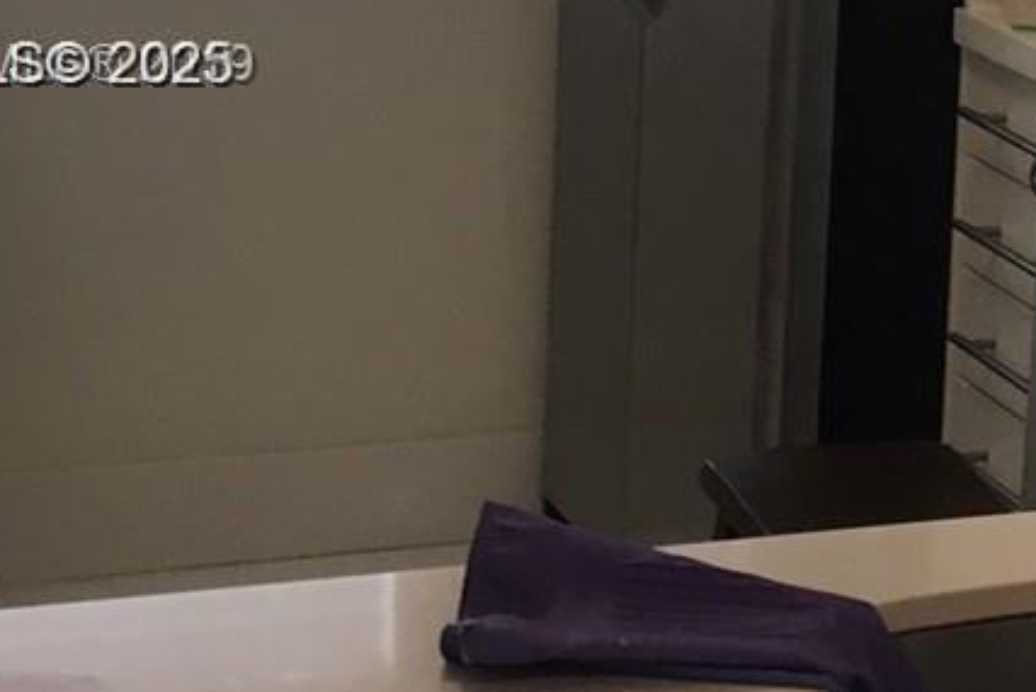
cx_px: 1419
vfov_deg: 12.0
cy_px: 68
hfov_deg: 16.9
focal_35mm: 113
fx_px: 3253
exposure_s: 1/30
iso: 32
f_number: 2.2
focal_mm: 4.15
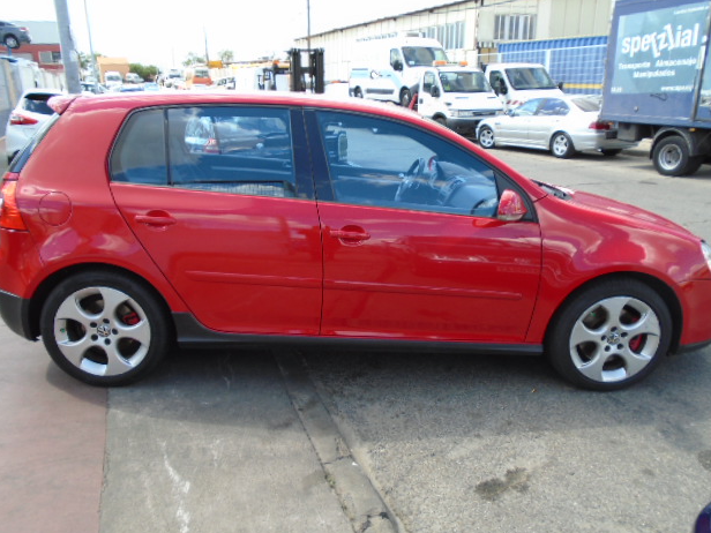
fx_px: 555
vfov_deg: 51.4
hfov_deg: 65.3
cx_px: 344
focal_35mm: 27
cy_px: 272
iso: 100
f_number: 3.2
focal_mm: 4.6
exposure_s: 1/250
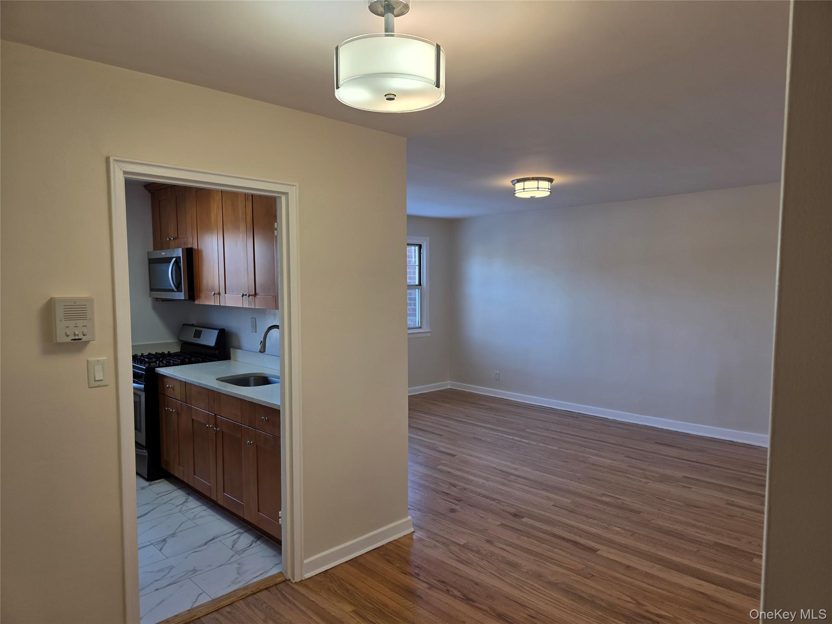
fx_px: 553
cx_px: 416
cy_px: 312
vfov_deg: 58.9
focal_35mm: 23
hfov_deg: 73.9
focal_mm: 6.3
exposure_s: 1/120
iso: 50
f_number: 1.7
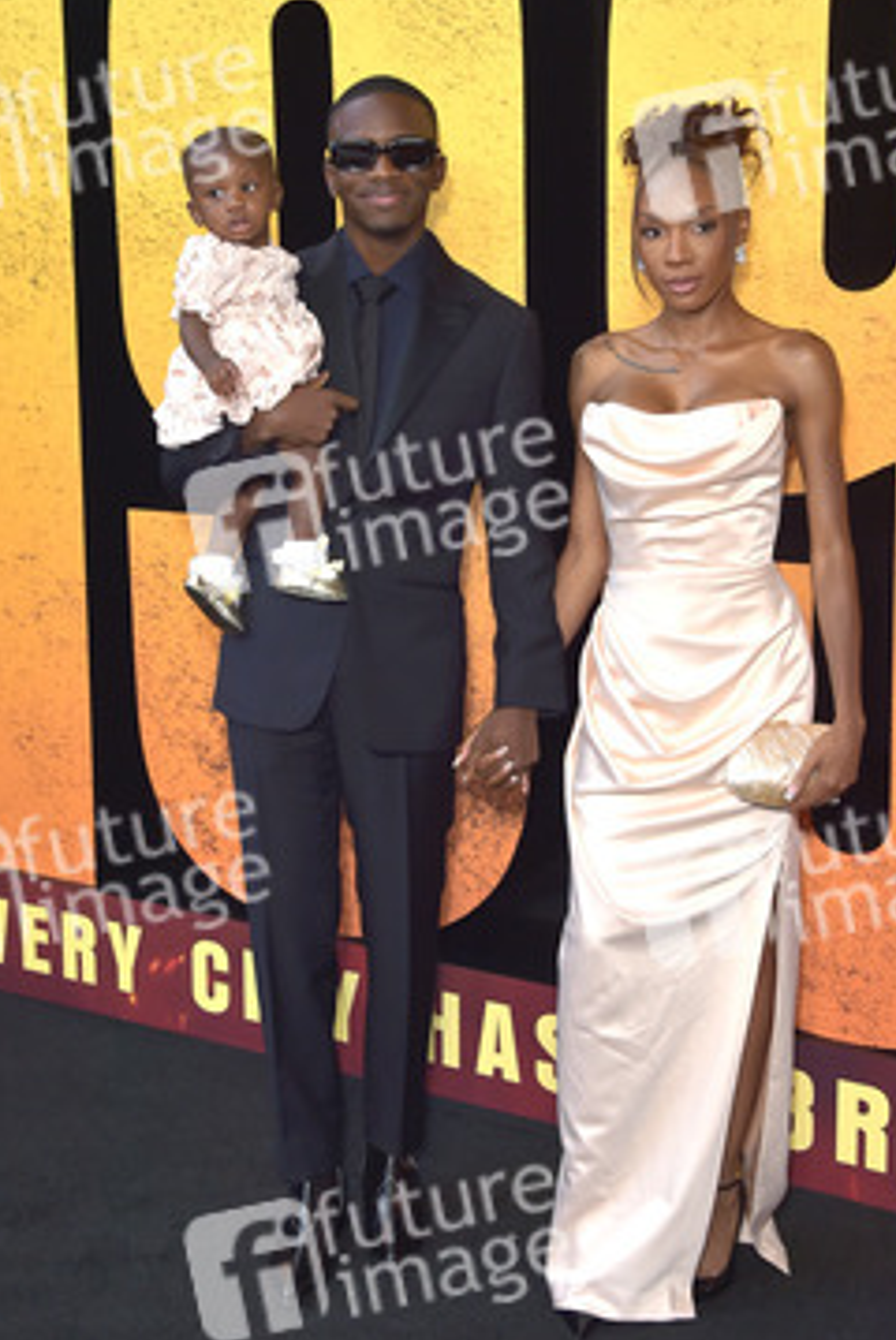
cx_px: 487
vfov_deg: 40.3
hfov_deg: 27.6
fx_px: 1826
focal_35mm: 49
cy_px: 694
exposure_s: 1/250
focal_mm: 44
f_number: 6.3
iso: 640
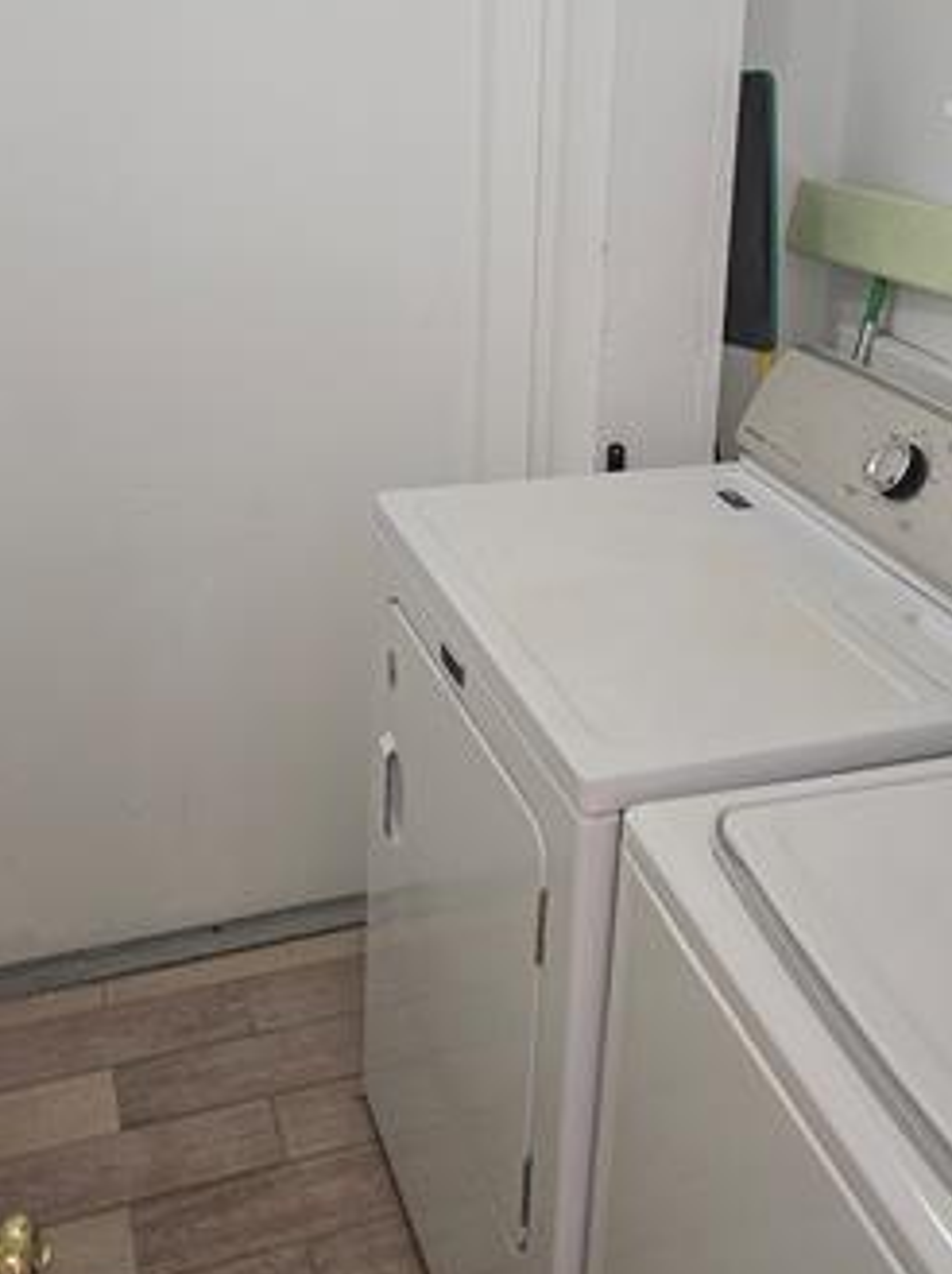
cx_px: 650
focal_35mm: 42
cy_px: 438
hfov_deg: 33.9
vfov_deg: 44.3
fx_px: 1543
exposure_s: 1/60
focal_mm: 5.4
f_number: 1.8
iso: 64
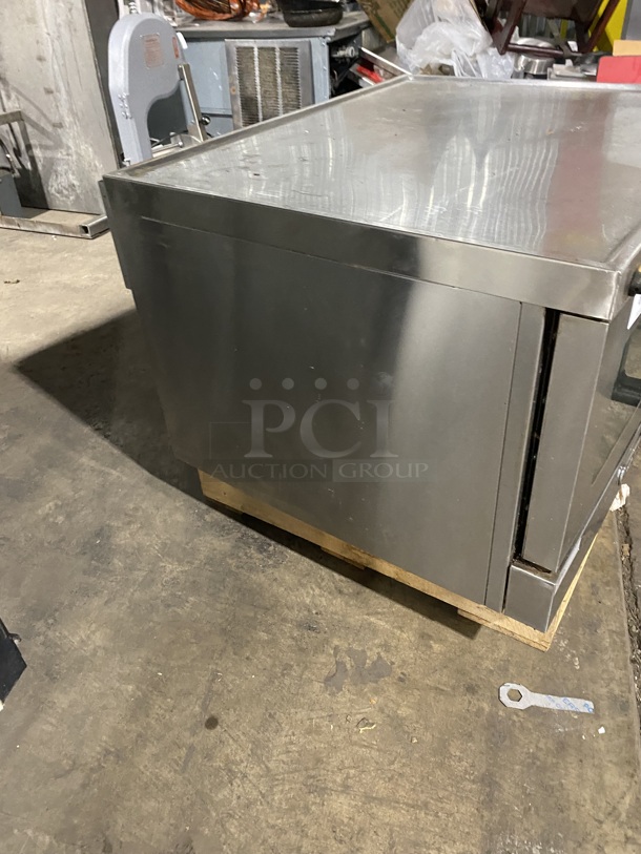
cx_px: 320
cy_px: 427
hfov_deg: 53.1
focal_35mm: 26
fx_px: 642
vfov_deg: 67.3
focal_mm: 4.25
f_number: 1.8
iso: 640
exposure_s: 1/34
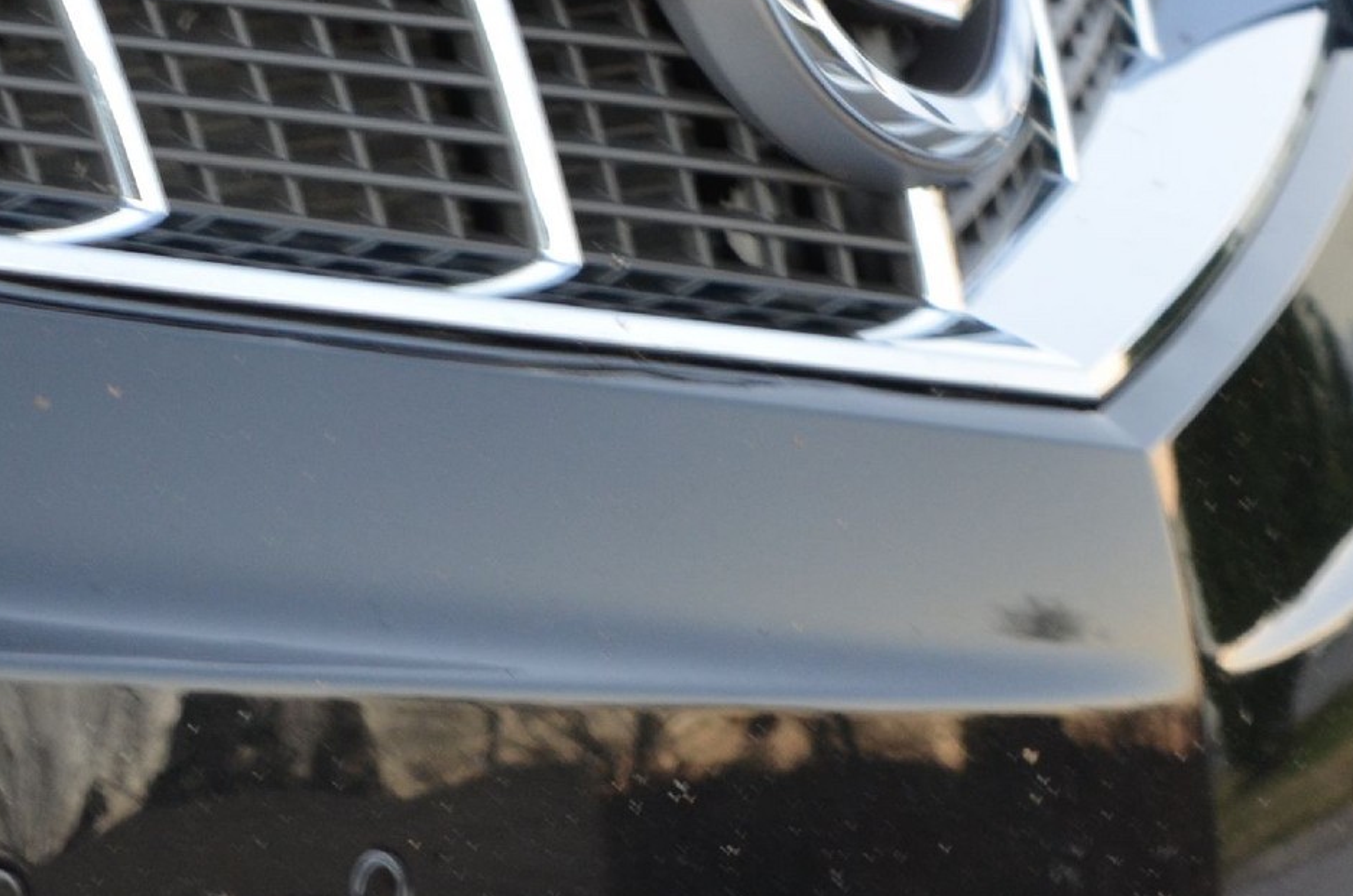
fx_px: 24804
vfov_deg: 2.1
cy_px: -204
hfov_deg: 3.1
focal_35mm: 661
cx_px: 684
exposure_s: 1/30
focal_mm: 165
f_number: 9
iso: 640
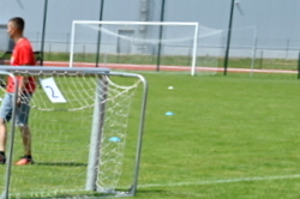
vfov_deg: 8.9
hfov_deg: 12.1
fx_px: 1260
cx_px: -289
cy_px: 252
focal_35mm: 151
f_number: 7.1
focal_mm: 31.5
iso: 100
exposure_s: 1/400
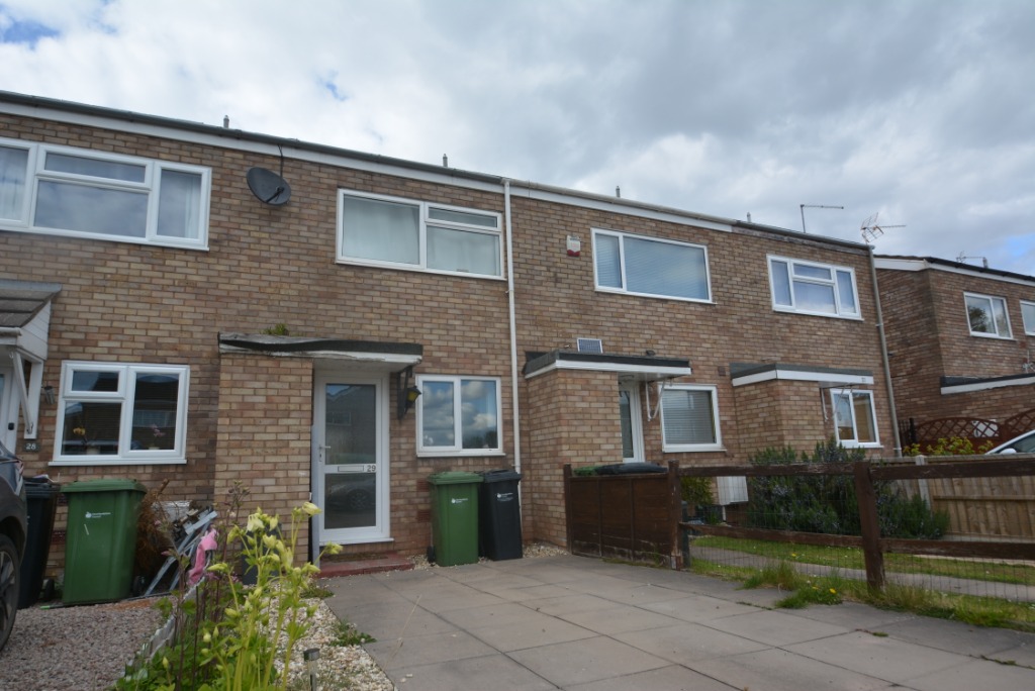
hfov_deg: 85.4
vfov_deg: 63.3
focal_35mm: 20
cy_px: 346
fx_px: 561
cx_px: 518
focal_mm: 13
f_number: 8
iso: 180
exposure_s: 1/250
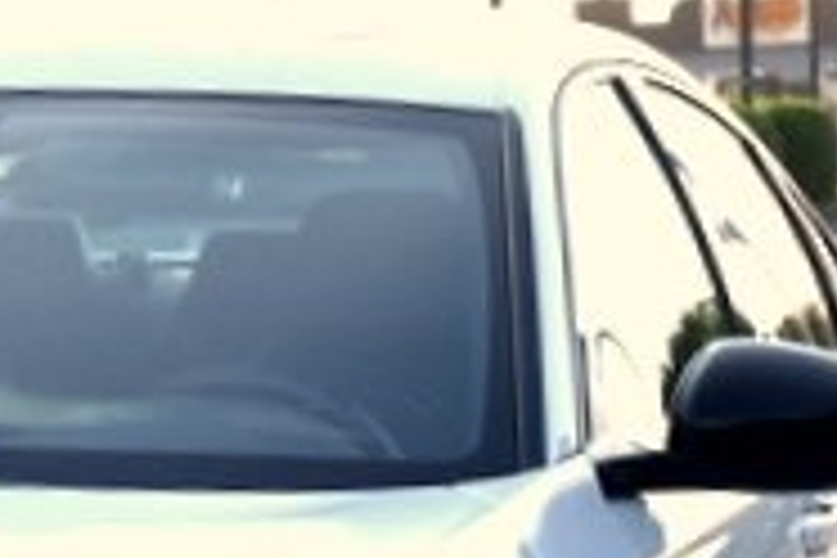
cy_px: 767
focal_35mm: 238
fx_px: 5533
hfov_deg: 8.5
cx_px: -279
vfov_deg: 5.7
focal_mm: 46
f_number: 8
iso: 200
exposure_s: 1/250
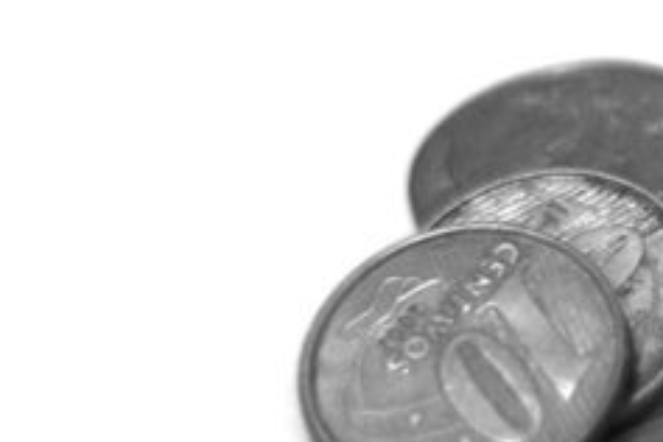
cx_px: 1125
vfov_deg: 4.2
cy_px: 43
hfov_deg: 6.3
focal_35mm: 324
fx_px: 5967
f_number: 1.4
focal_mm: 50
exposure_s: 1/250
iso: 200
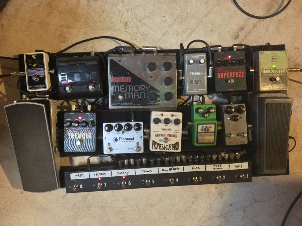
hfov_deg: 61.7
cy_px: 113
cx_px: 151
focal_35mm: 29
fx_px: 253
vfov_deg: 48.2
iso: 500
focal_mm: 4.15
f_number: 2.2
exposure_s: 1/15
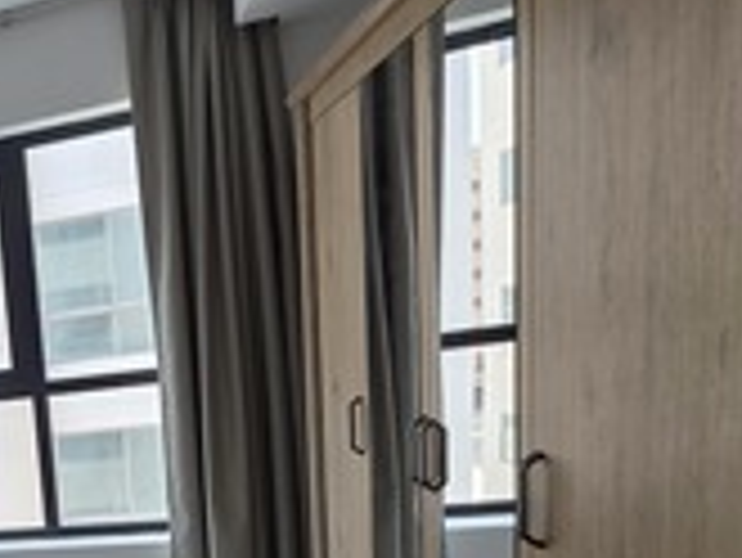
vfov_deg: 37.4
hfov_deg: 36.1
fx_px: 772
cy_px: 493
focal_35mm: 36
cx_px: -200
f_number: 1.9
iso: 50
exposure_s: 1/100
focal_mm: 2.2
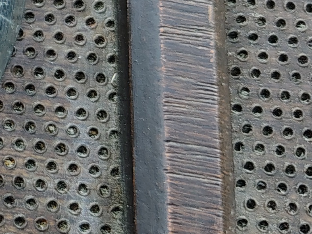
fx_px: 1145
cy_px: -73
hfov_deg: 12.9
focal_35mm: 127
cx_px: -370
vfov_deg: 11.4
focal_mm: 5.56
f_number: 1.8
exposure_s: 1/100
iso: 118
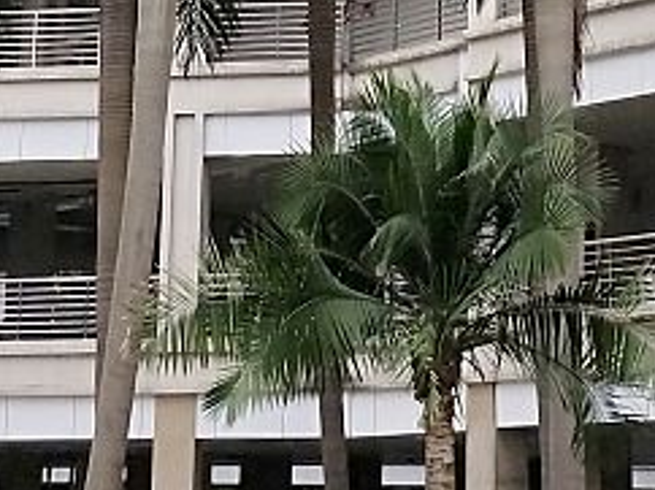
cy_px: -260
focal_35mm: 124
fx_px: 2344
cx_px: 476
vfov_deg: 11.4
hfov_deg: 15.8
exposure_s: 1/1905
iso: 101
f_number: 1.7
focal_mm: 4.27
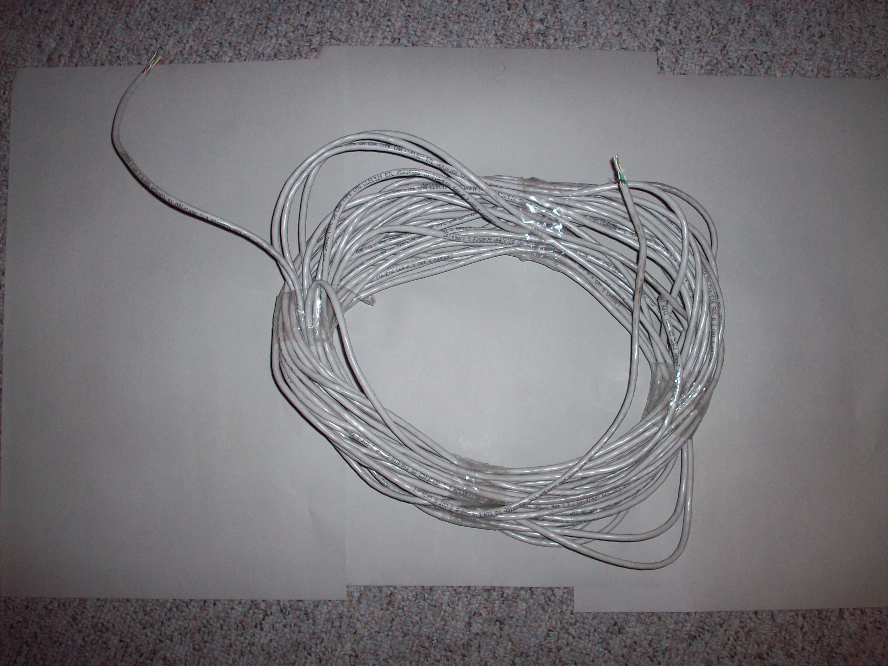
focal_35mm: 37
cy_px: 333
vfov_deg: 38.7
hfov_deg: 50.1
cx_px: 444
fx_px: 949
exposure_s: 1/64
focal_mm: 6.2
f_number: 2.8
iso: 80
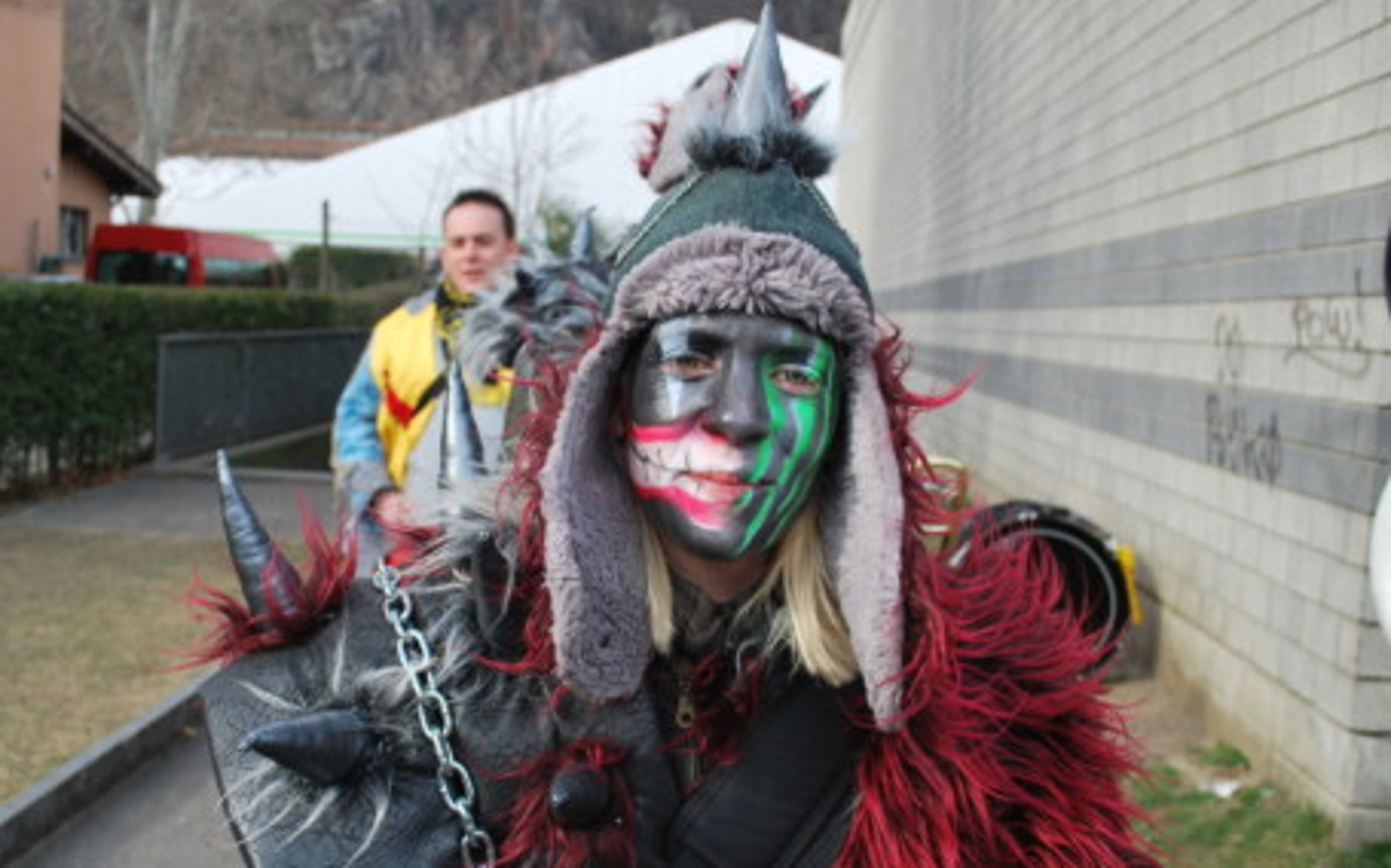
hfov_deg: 52.8
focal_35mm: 37
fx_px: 1402
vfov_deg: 34.4
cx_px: 676
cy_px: 417
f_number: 5.6
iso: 110
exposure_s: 1/125
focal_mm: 22
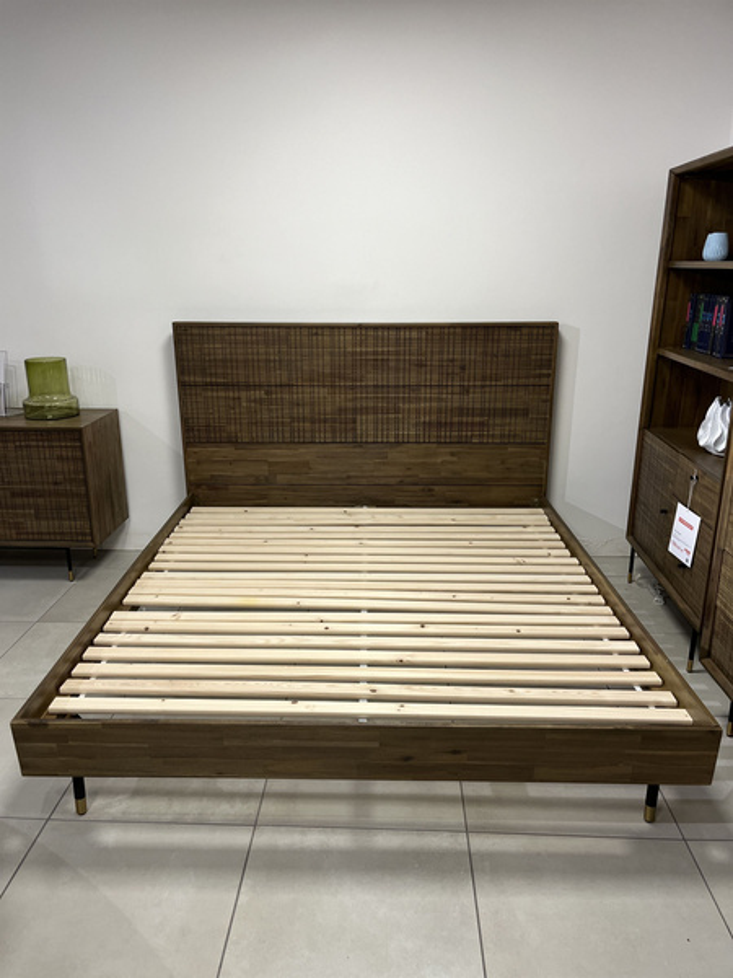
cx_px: 366
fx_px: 734
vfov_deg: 67.3
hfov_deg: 53.1
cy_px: 489
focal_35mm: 26
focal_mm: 5.1
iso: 100
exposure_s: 1/100
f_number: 1.6
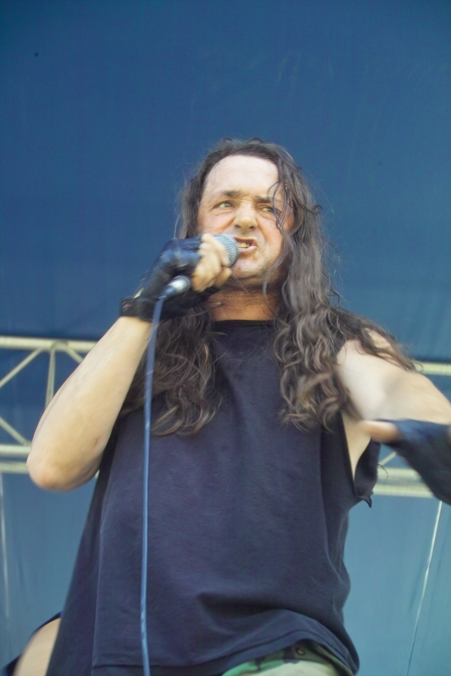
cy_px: 338
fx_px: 1597
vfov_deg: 23.9
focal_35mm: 85
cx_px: 226
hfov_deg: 16.1
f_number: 6.7
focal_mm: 50
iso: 200
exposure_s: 1/60
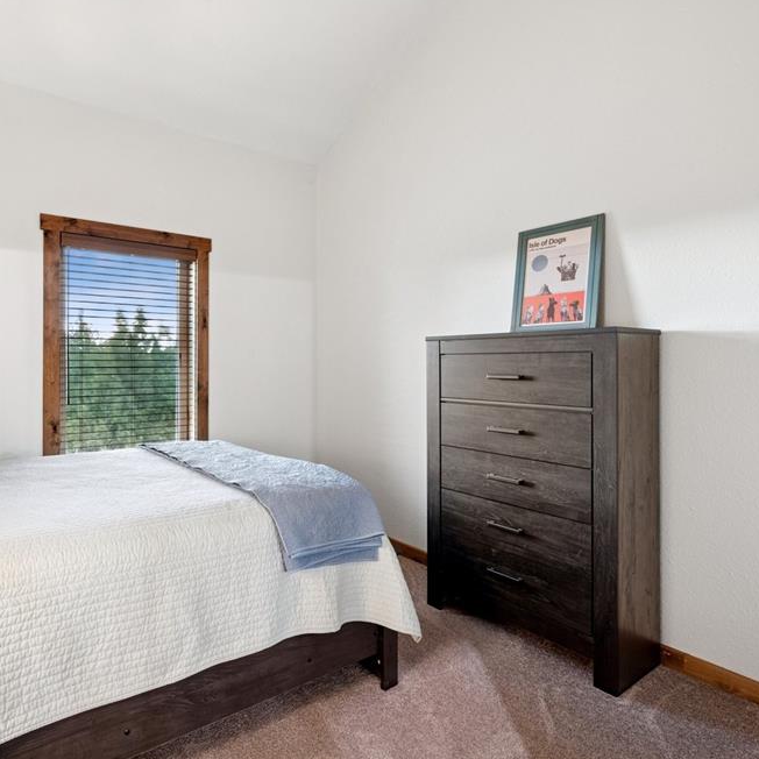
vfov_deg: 74.8
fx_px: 496
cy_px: 364
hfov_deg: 72.8
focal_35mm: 20
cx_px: 260
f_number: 11
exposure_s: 6
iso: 100
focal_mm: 15
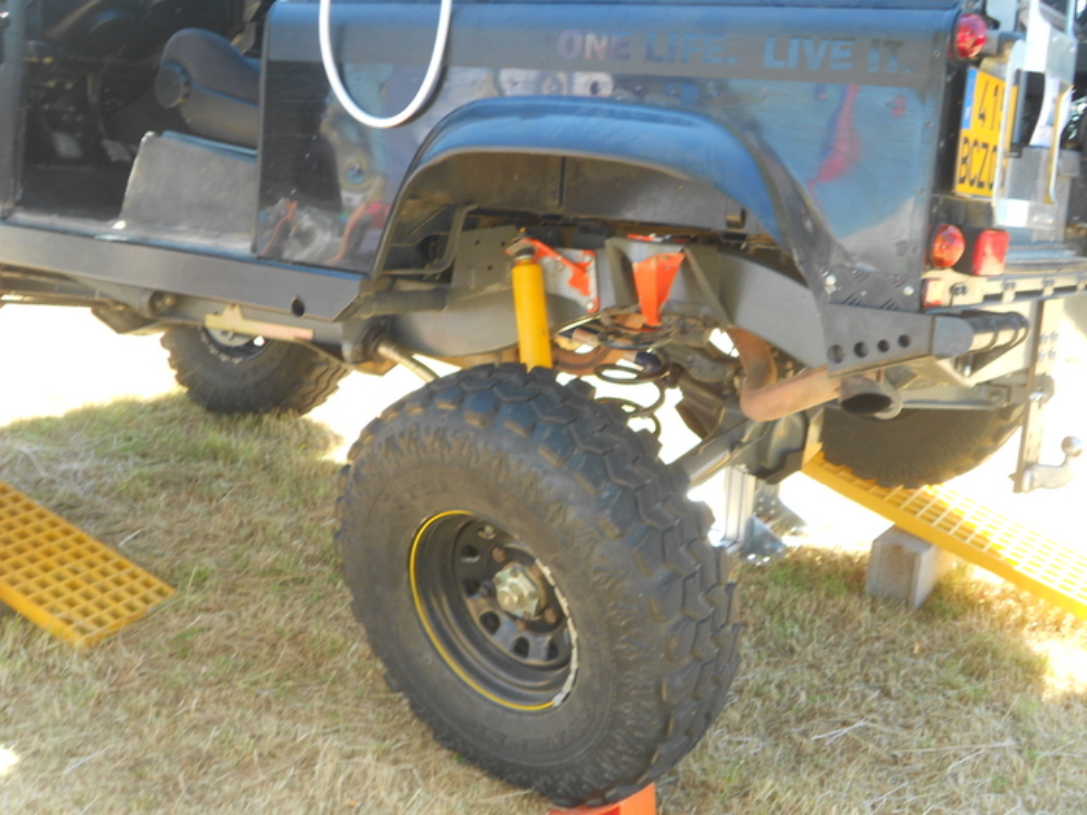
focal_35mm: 43
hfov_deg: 43.9
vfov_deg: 33.6
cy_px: 408
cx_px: 544
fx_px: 1350
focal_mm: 7.7
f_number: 4.2
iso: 80
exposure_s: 1/40
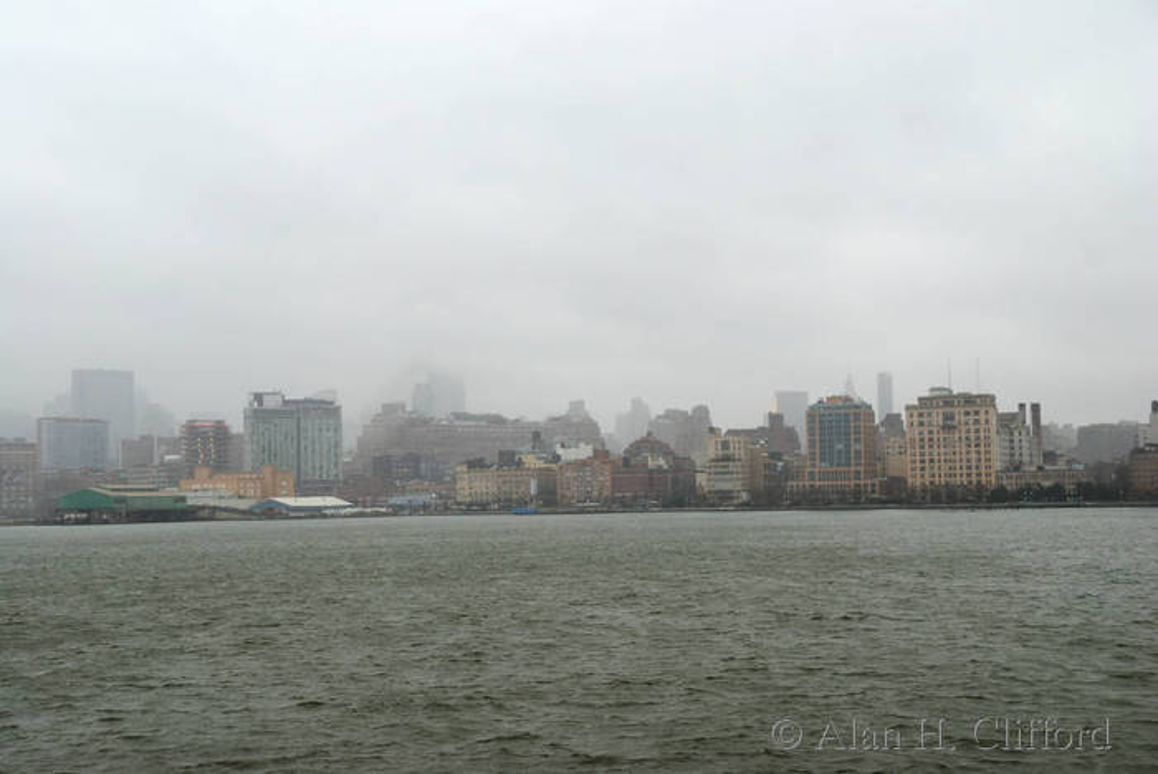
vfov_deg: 25.8
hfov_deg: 37.8
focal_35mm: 52
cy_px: 387
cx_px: 579
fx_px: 1690
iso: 100
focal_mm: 35
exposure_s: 1/125
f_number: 6.3
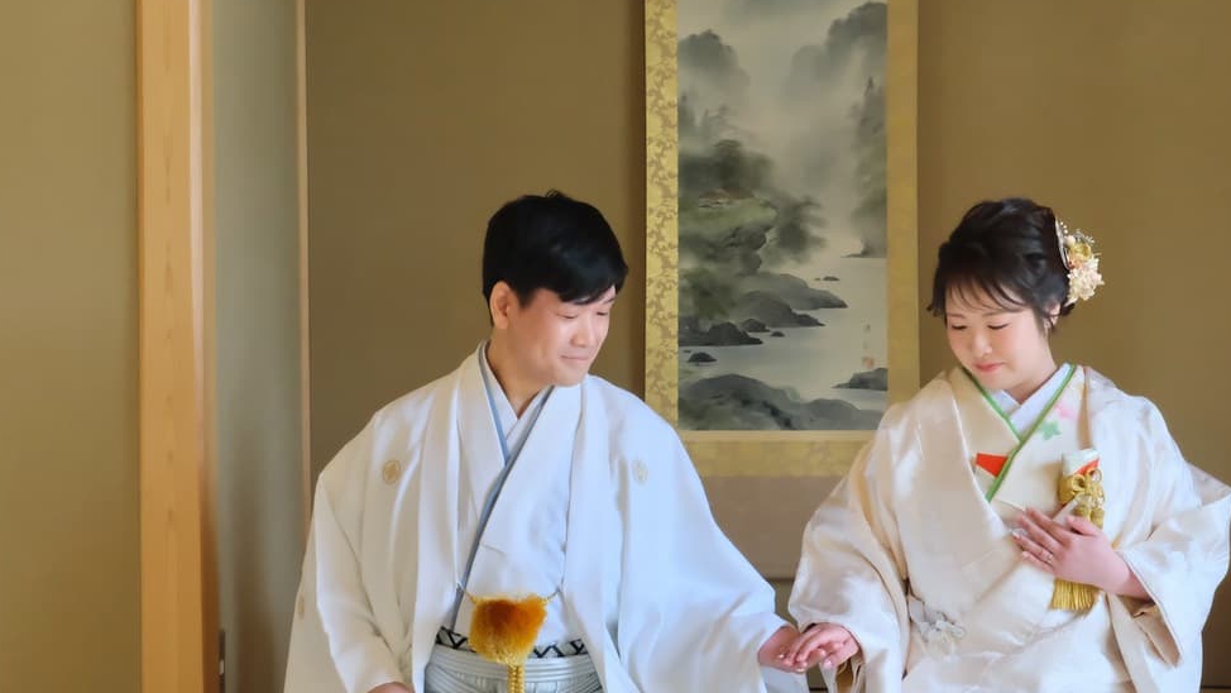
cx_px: 780
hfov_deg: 26.7
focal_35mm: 79
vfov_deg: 15.3
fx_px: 2579
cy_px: 389
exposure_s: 1/80
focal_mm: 34
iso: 3200
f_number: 8
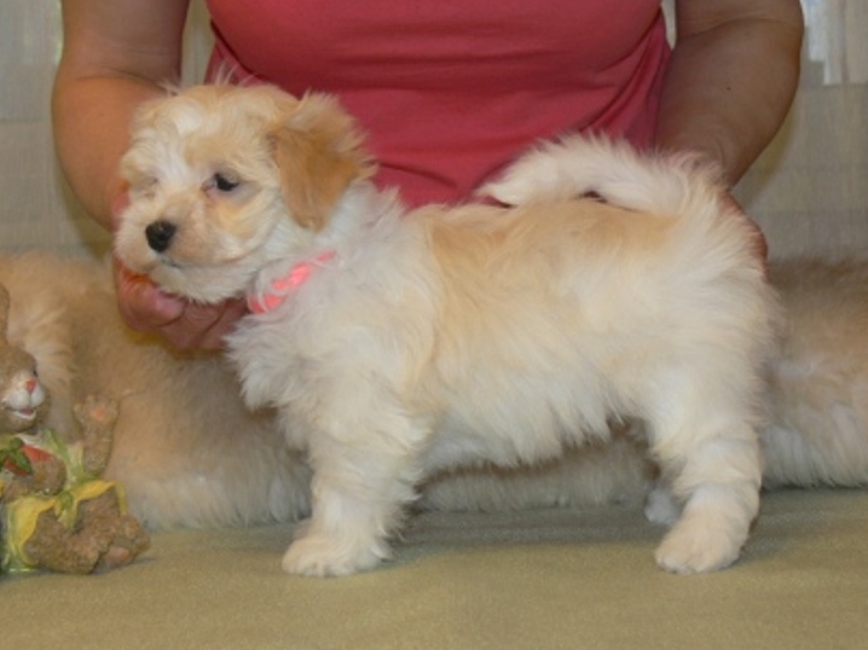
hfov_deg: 25.0
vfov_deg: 18.9
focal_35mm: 78
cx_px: 459
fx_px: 1955
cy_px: 300
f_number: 3.2
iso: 100
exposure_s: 1/30
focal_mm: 11.5
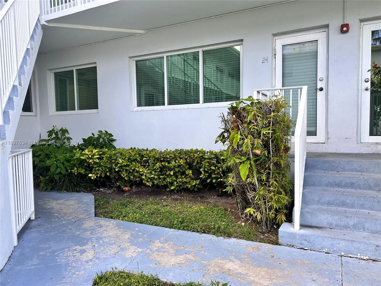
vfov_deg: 53.1
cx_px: 190
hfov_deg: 67.3
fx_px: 286
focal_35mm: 26
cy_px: 143
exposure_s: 1/411
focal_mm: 5.7
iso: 50
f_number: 1.5
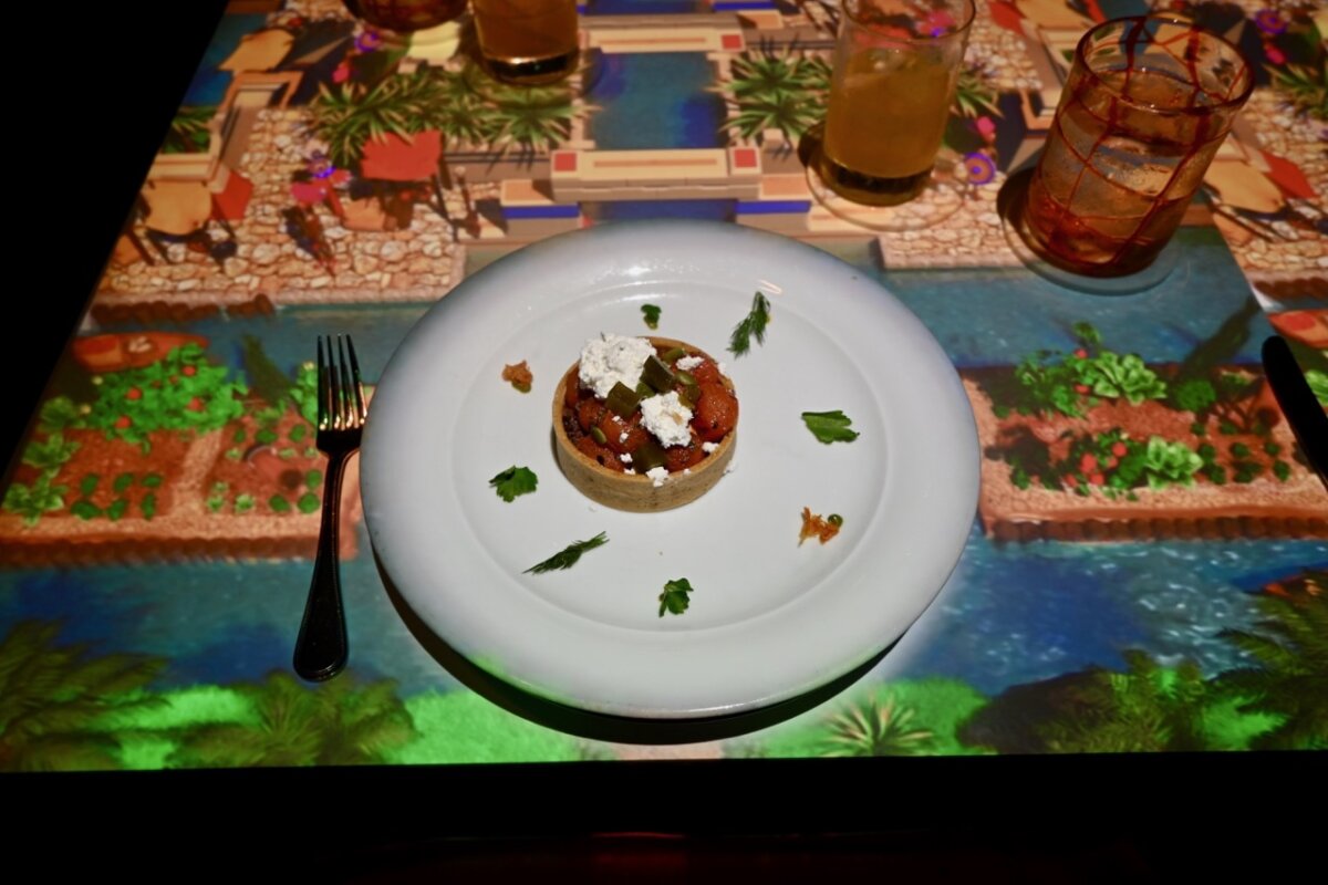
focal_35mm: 24
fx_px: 885
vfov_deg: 53.1
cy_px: 442
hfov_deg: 73.7
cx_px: 664
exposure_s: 1/30
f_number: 3.5
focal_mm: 16
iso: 100
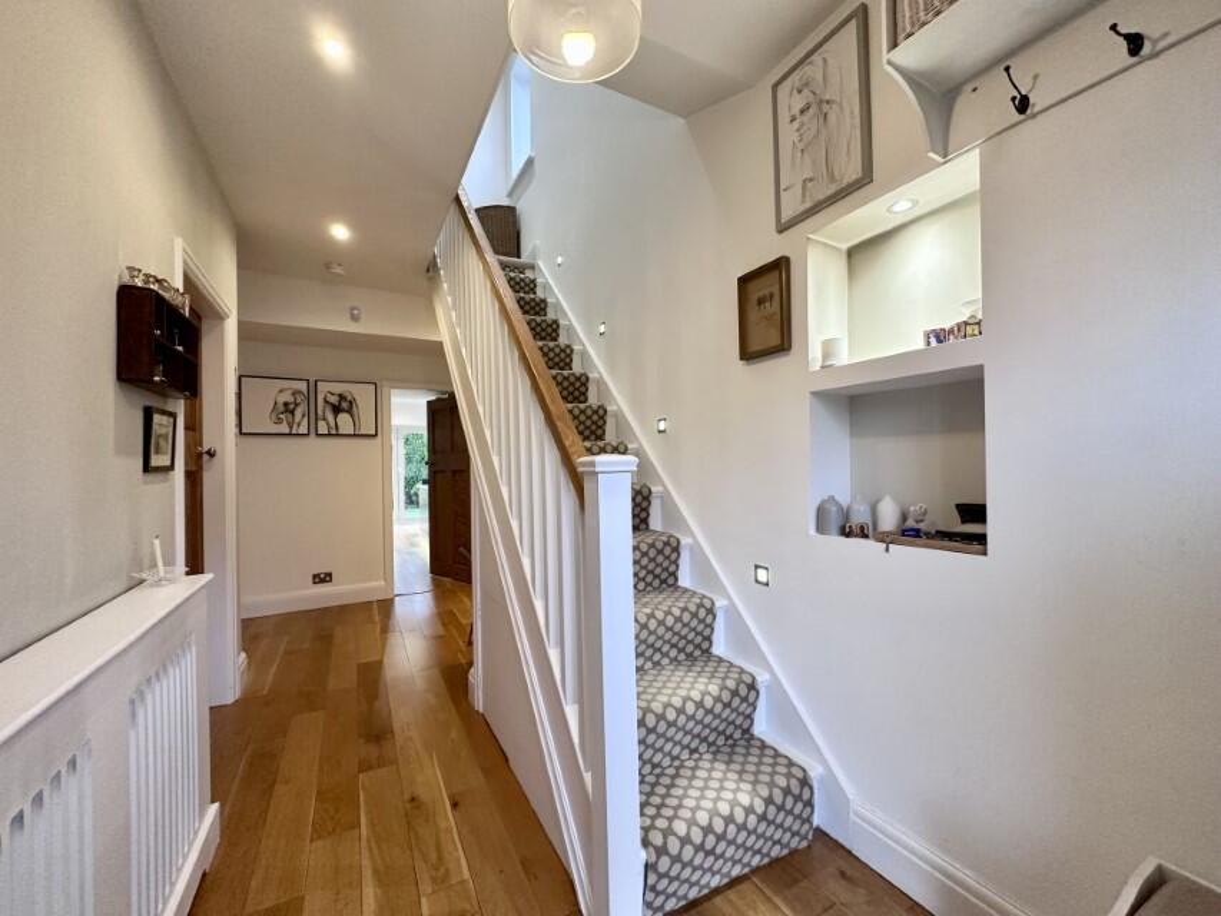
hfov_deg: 102.1
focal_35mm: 14
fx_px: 494
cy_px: 458
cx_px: 610
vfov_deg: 85.7
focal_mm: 2.22
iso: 250
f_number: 2.2
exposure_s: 1/100
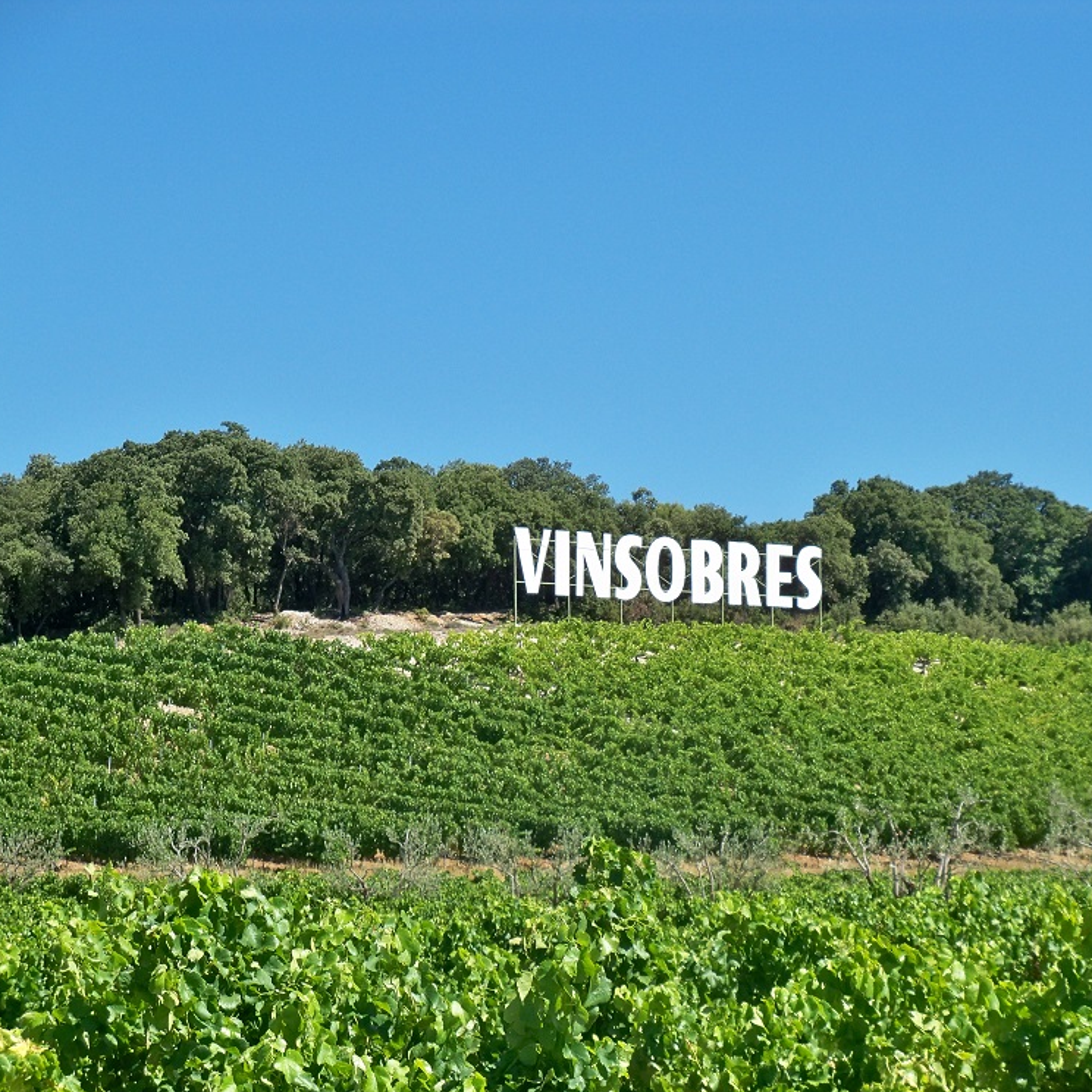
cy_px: 549
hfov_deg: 13.8
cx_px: 713
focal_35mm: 126
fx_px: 4497
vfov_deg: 13.8
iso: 80
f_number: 4.2
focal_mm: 18.8
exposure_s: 1/400
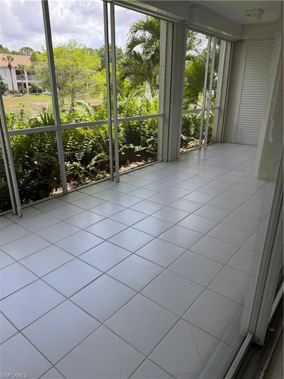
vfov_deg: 71.6
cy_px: 190
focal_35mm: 24
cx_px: 142
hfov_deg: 56.8
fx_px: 263
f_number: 1.78
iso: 100
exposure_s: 1/1032
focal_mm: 6.76
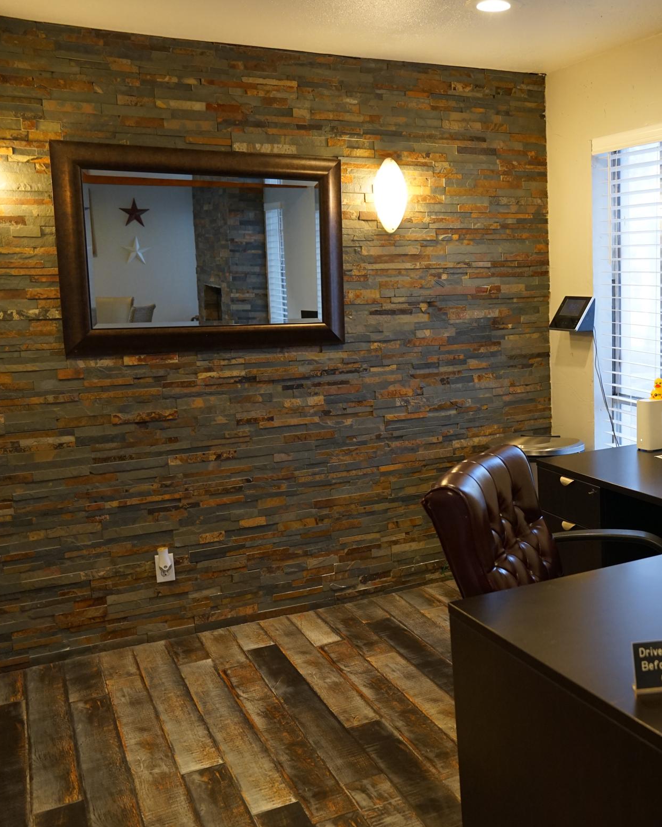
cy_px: 422
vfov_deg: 50.3
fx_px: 882
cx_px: 603
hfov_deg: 38.2
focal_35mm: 36
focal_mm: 25
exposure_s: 1/50
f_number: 4
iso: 1250
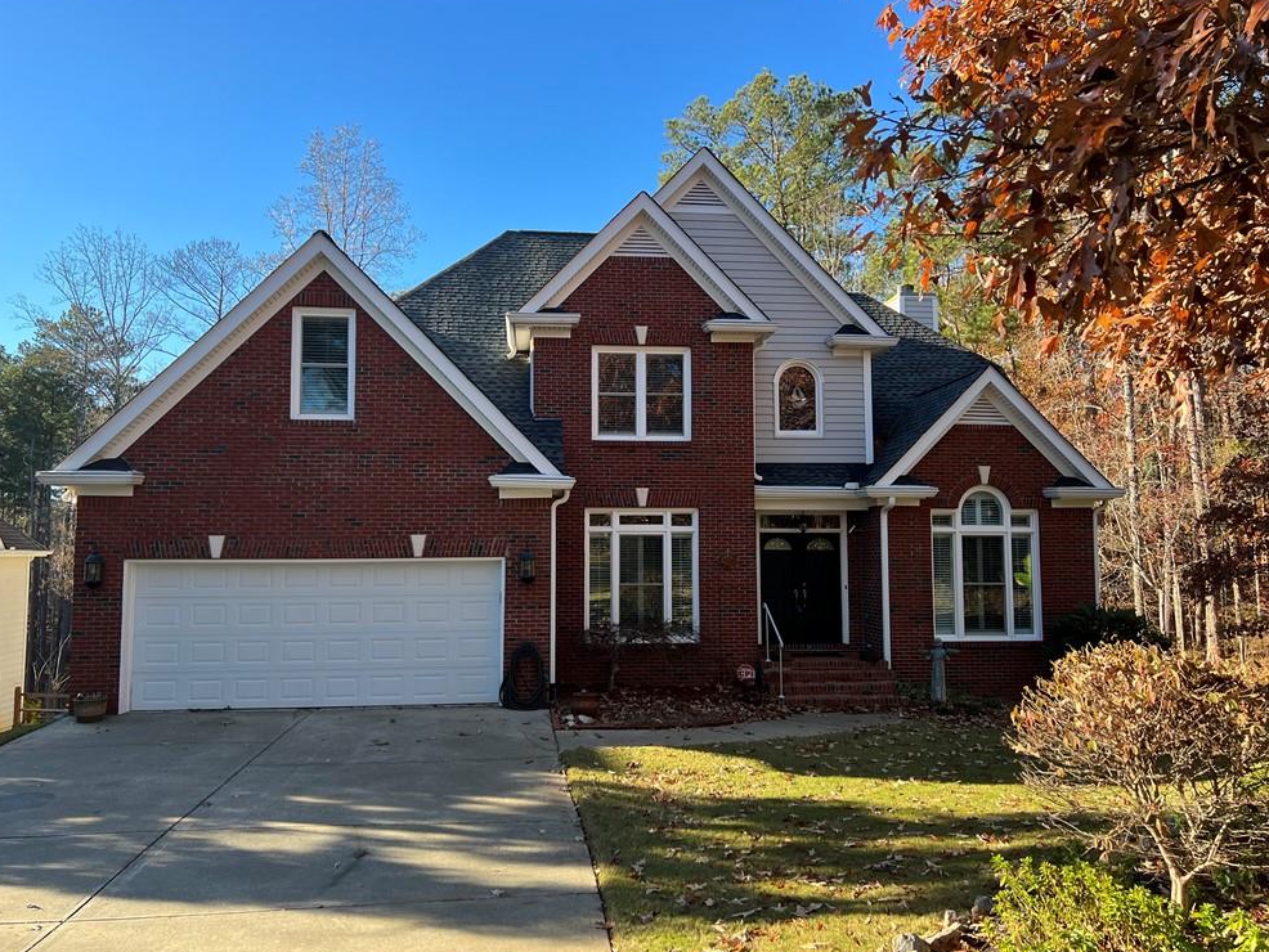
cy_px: 476
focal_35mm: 27
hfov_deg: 65.3
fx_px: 990
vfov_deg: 51.4
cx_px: 620
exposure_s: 1/696
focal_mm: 5.7
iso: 50
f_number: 1.5
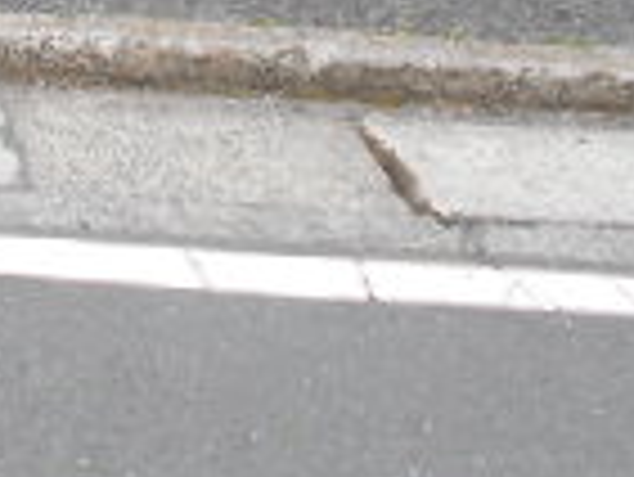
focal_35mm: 118
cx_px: -319
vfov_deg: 11.8
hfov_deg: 15.4
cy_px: -306
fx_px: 2163
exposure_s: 1/100
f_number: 3.2
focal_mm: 4.6
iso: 80
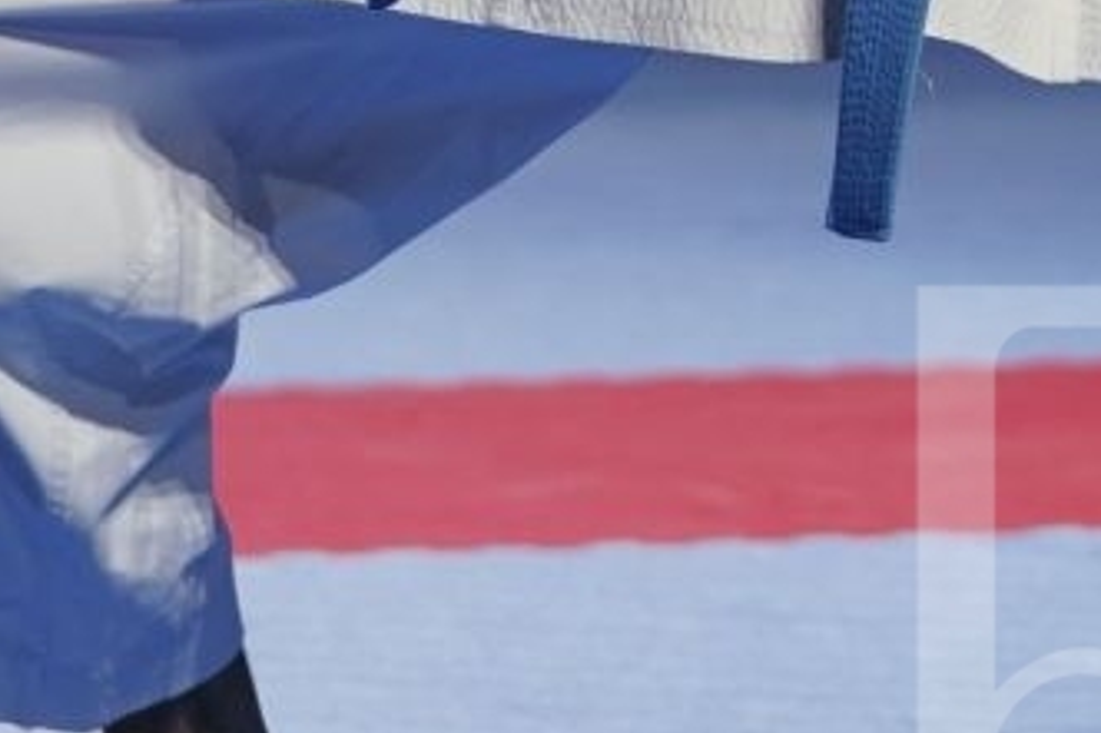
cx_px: 1227
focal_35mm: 570
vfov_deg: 2.4
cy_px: -590
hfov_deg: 3.6
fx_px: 17423
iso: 400
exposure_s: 1/500
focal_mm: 105
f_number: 2.8
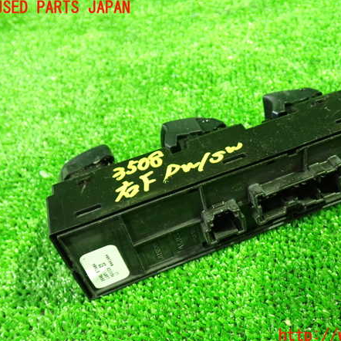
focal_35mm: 36
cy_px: 172
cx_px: 221
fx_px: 401
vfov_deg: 46.0
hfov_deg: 45.5
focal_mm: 5.4
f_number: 2.3
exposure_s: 1/15
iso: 800
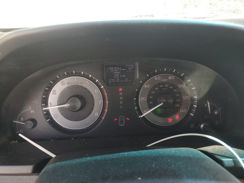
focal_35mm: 26
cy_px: 92
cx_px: 122
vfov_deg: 53.1
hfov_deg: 67.3
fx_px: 183
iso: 50
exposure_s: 1/167
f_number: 1.5
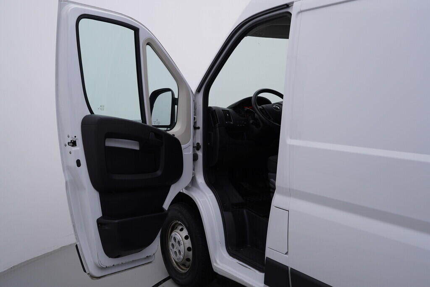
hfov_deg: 53.1
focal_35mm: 36
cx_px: 215
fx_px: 430
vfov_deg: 36.9
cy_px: 144
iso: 125
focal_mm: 24
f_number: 4.5
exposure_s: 1/100
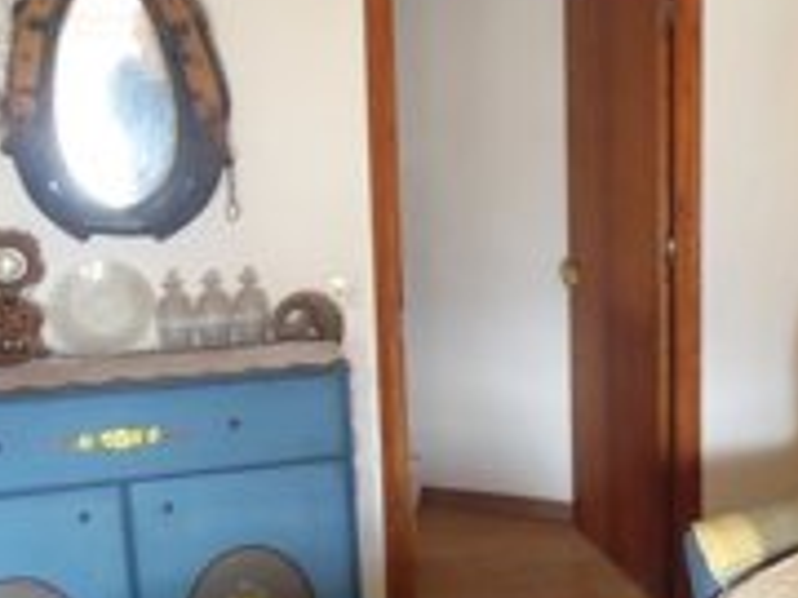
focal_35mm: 48
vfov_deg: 30.3
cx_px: 616
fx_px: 1107
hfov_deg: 38.4
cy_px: 315
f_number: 3.3
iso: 400
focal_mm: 4.3
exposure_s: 1/15
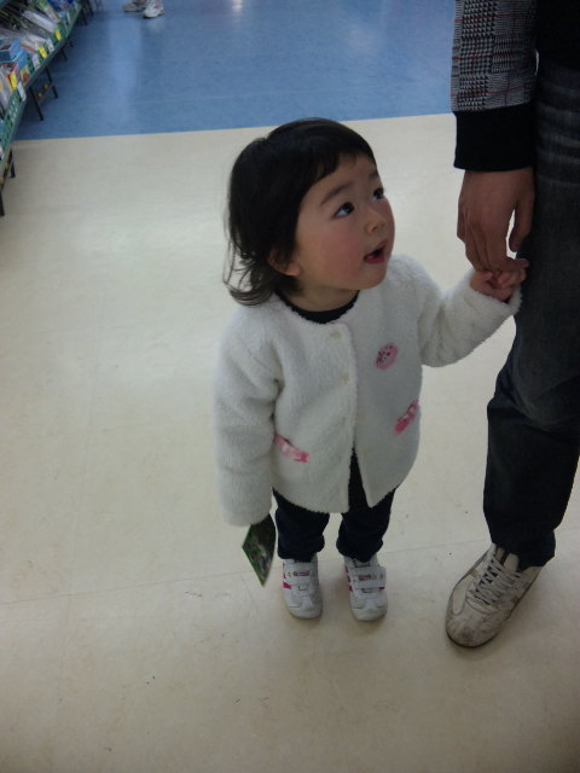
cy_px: 386
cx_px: 290
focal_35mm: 29
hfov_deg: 48.2
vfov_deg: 61.7
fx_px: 648
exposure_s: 1/50
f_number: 2.8
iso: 102
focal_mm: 4.82
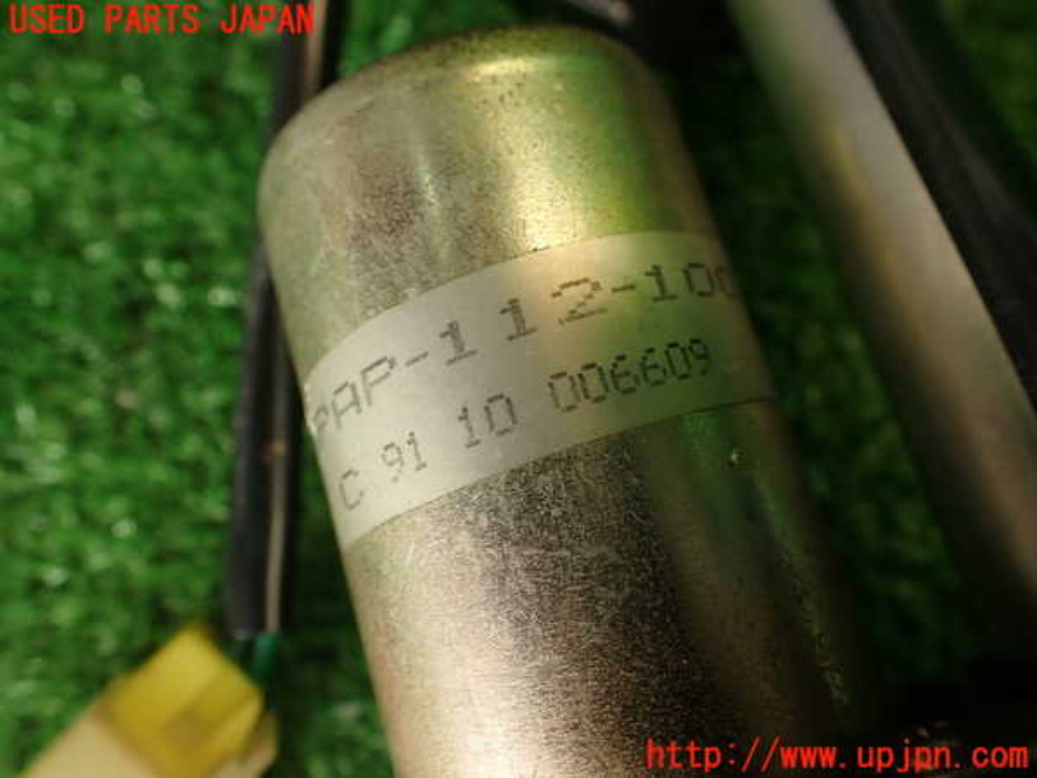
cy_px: 389
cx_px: 518
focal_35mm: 30
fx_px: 899
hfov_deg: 60.0
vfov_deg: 46.8
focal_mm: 5.4
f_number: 2.3
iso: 160
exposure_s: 1/60
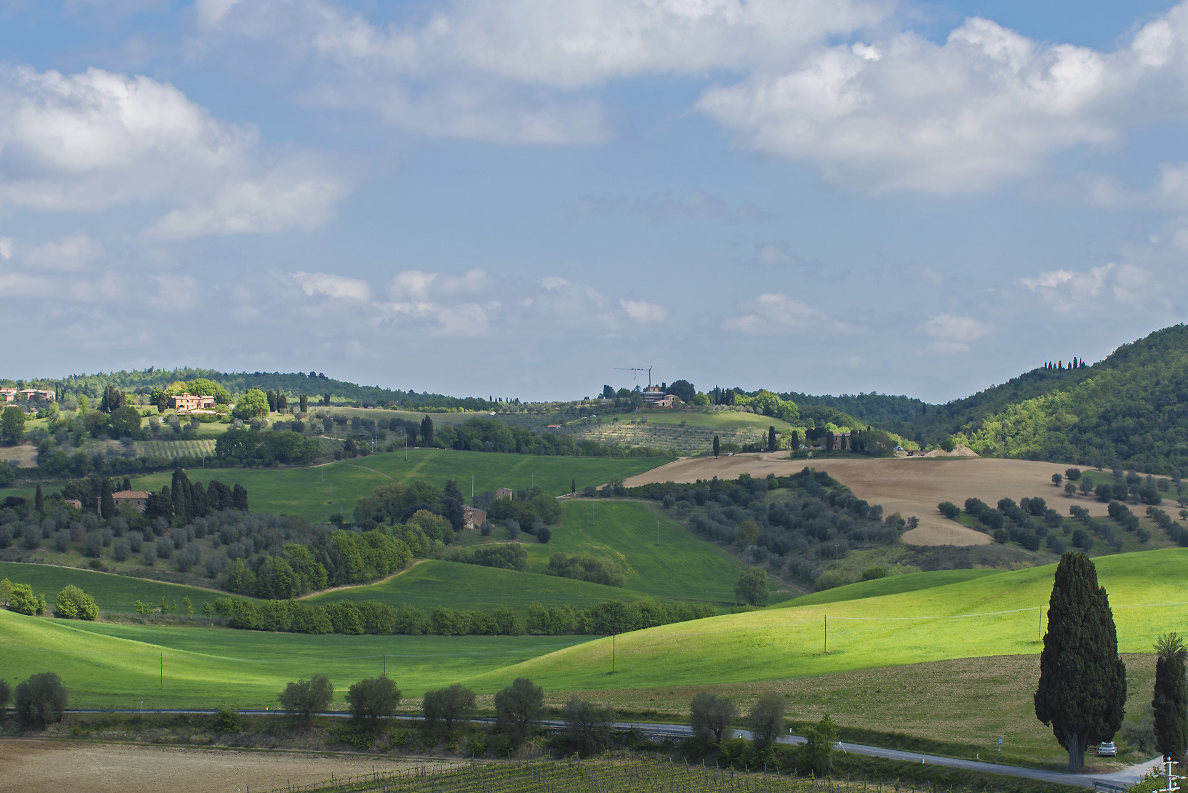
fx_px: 3334
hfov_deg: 20.2
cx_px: 617
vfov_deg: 13.6
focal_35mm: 101
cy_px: 499
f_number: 8
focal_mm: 70
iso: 100
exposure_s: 1/250
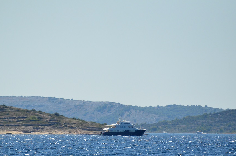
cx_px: 101
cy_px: 90
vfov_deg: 2.9
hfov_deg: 4.4
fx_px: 3087
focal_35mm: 472
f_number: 5.6
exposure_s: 1/8000
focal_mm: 270
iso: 1000
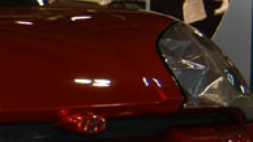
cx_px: -155
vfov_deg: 6.3
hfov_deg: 10.7
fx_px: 1287
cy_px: 98
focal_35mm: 192
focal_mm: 35
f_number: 5
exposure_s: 1/60
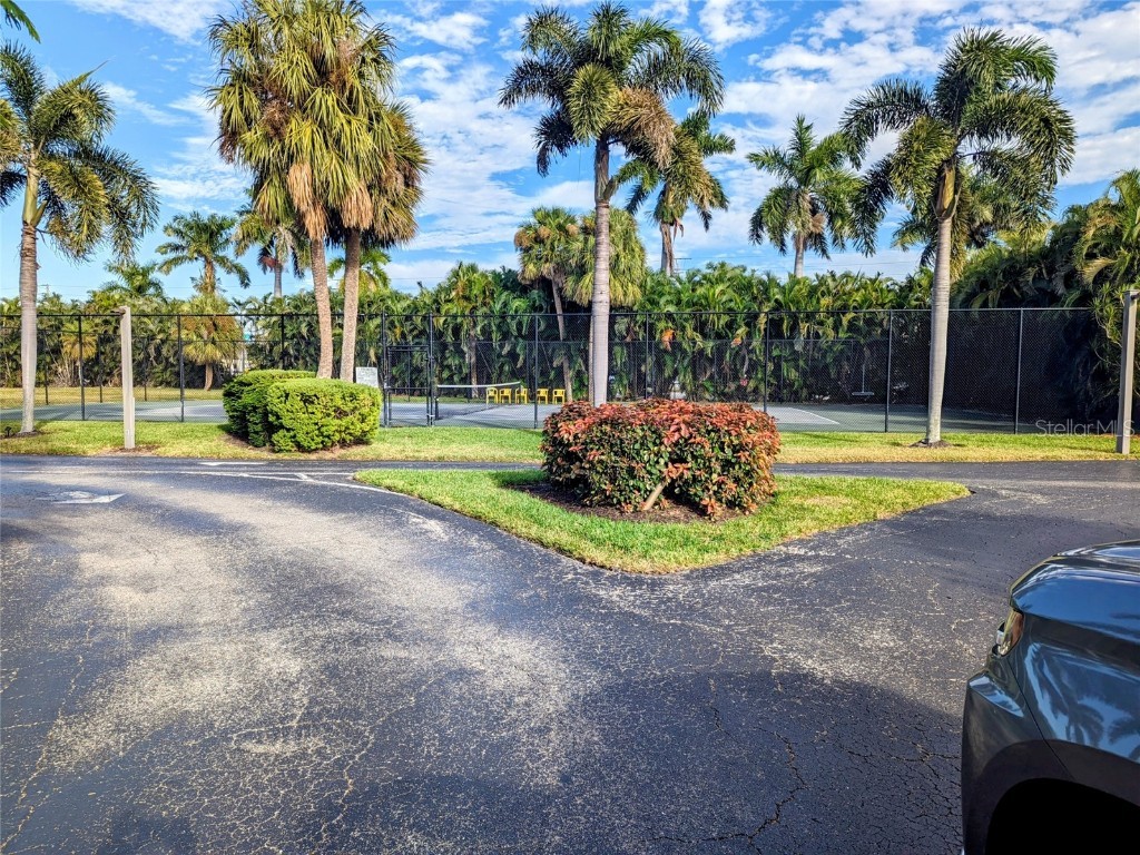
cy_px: 428
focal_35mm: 24
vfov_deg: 56.8
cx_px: 570
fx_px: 790
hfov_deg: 71.6
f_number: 1.85
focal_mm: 6.81
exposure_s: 1/1433
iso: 47
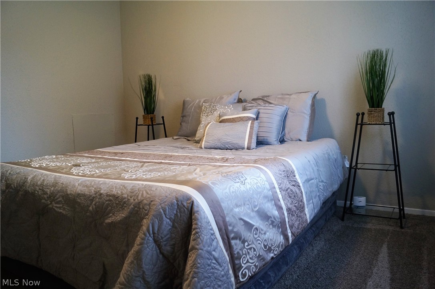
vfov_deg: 47.8
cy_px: 144
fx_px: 326
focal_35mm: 27
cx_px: 218
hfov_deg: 67.4
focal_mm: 18
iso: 800
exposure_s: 1/60
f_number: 4
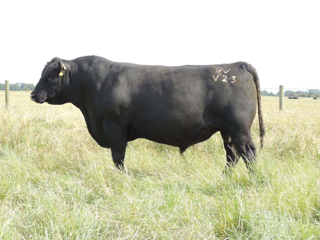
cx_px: 160
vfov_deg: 16.4
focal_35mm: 90
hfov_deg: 21.8
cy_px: 120
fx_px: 832
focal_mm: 16
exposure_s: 1/160
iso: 100
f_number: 4.1
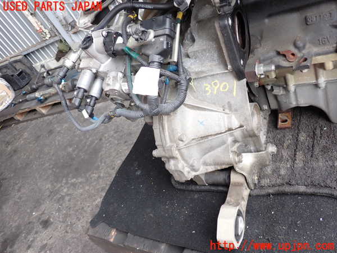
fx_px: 292
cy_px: 126
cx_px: 168
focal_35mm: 30
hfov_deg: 60.0
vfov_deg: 46.8
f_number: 2.3
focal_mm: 5.4
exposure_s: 1/60
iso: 125
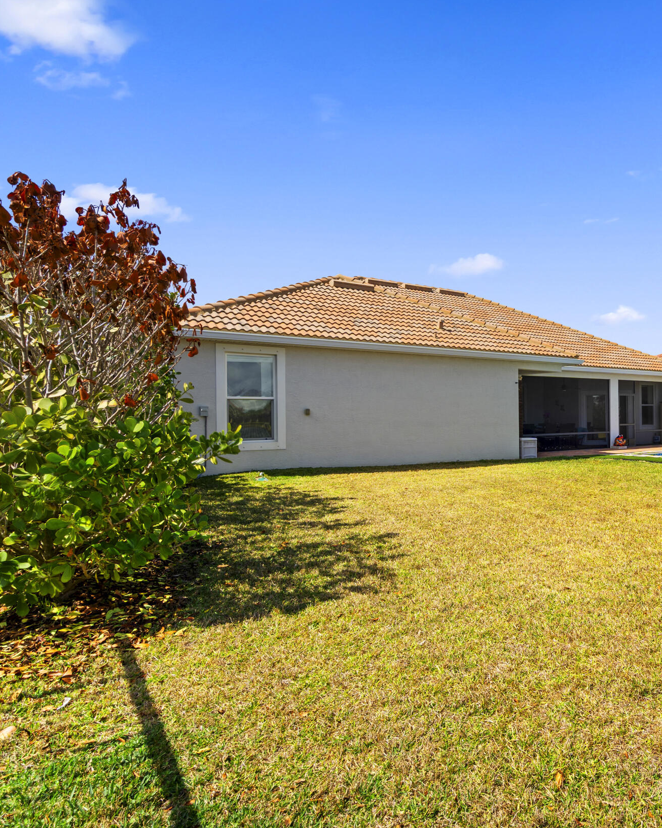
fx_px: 563
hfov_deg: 53.3
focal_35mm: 23
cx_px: 596
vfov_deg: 72.6
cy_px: 414
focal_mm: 16
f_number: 10
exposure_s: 1/60
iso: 100
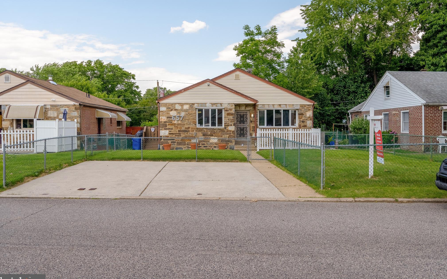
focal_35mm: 30
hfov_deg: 63.7
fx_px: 360
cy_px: 139
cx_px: 223
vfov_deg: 42.5
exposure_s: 1/6400
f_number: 8
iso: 400
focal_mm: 28.5
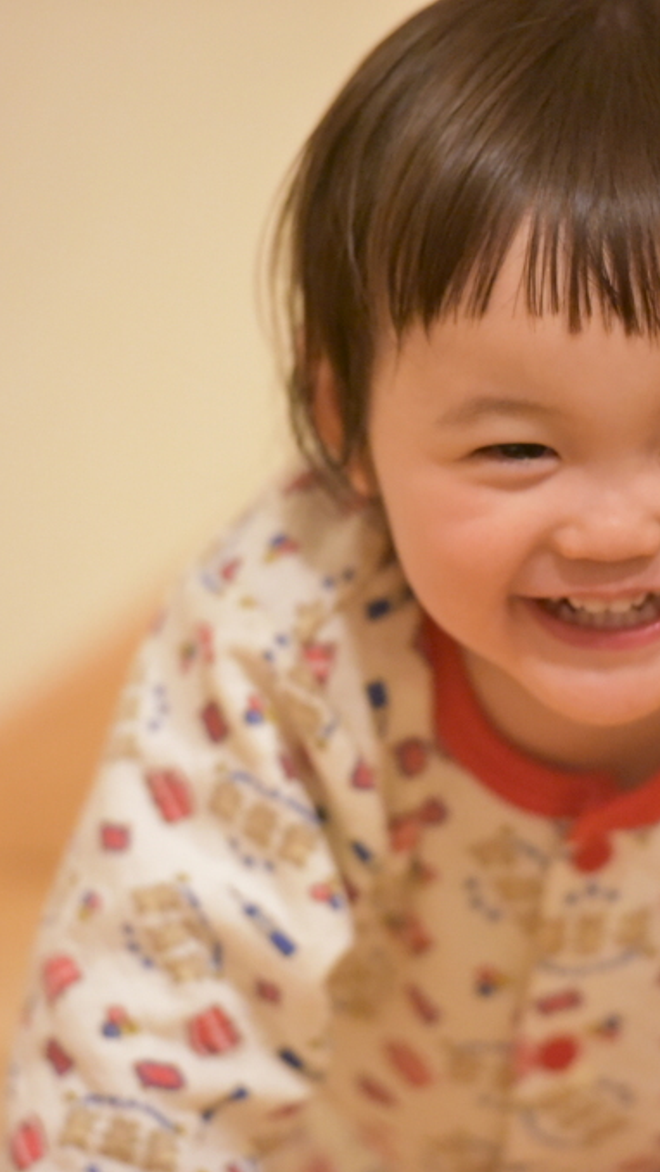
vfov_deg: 6.8
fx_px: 9830
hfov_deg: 3.8
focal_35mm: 316
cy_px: 585
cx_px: 416
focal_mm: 200
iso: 12800
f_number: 2.8
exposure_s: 1/200
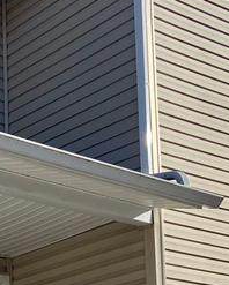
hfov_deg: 13.7
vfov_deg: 16.5
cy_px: 358
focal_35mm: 111
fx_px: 939
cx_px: -13
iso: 32
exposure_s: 1/2755
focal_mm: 4.25
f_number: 1.8
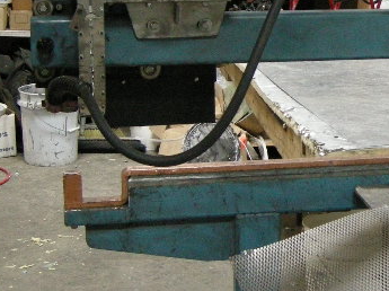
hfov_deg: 17.7
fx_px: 1201
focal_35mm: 107
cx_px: 436
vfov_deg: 13.8
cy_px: 94
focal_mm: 7.5
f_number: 2.7
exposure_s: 1/33.7
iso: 400
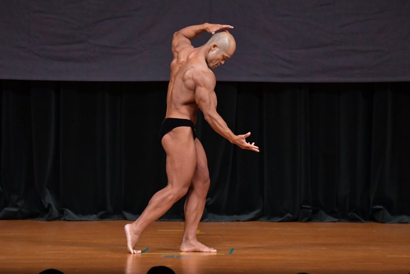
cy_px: 136
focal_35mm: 304
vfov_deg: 4.5
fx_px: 3463
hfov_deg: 6.8
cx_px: 207
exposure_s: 1/400
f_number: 5.6
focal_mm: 200
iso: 4000
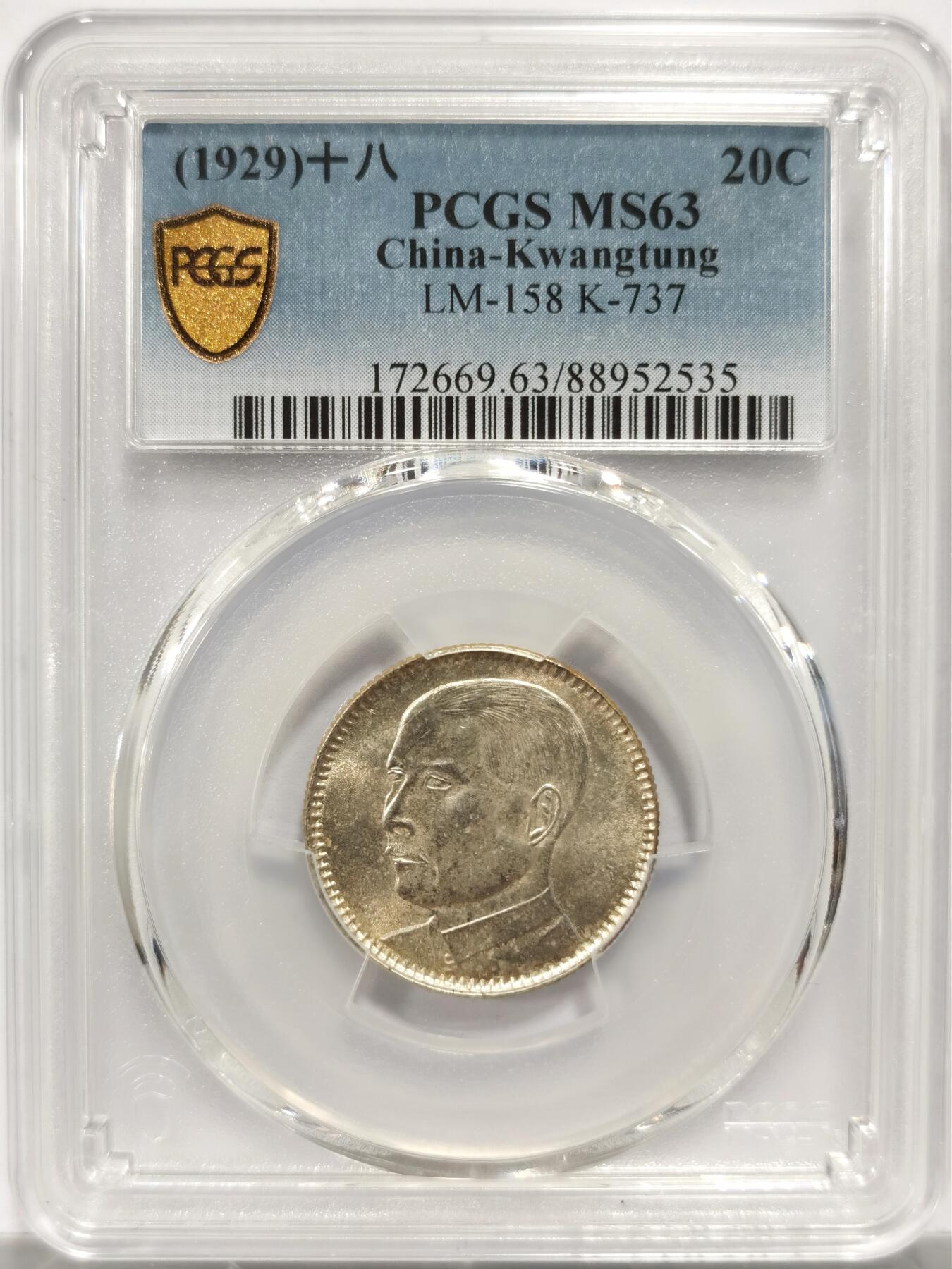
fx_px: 1980
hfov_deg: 27.0
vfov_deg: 35.5
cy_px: 634
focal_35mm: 54
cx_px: 476
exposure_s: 1/100
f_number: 16
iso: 100
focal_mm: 5.56
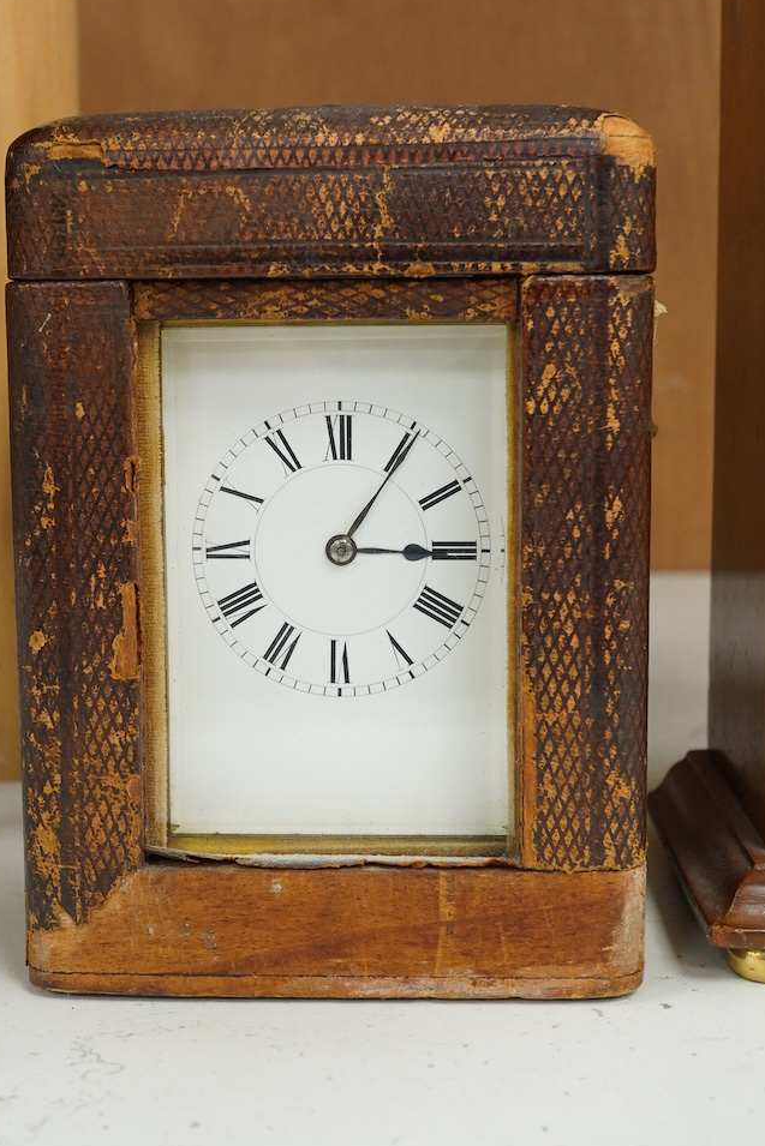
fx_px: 1689
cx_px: 321
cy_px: 485
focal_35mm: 53
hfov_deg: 25.5
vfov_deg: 37.4
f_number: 6.3
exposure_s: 1/125
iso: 2500
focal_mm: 30
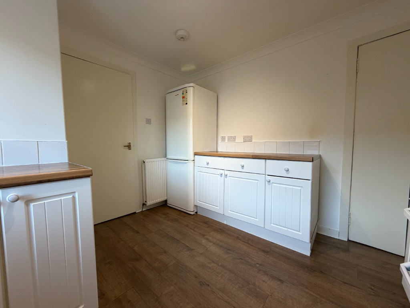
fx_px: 166
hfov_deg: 102.1
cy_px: 154
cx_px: 205
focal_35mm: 14
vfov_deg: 85.7
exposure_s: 1/100
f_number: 2.2
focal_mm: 2.22
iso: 250
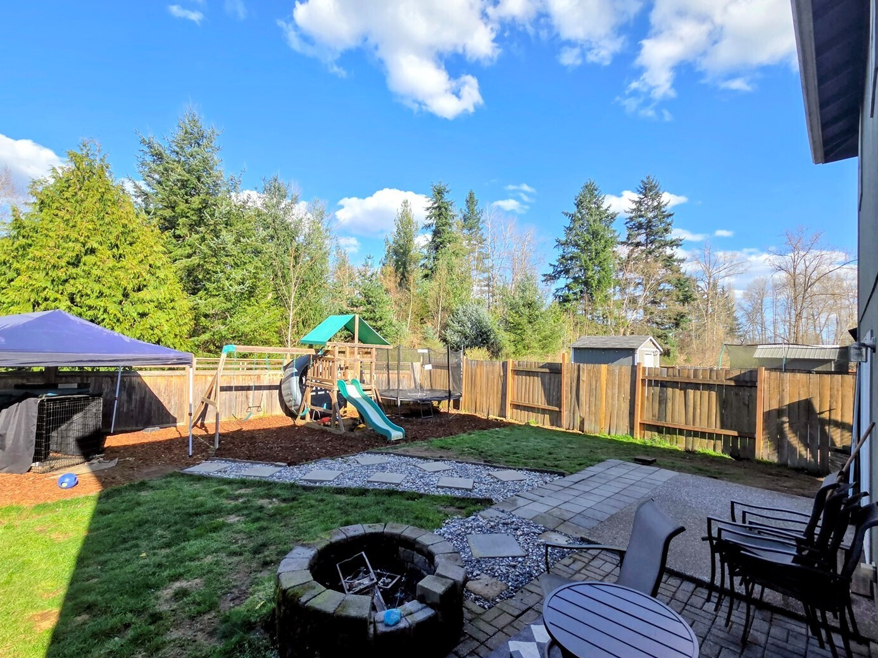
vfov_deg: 81.7
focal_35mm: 15
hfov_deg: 98.1
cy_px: 336
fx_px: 380
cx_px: 426
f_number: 2.2
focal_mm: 2.2
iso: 50
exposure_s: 1/1038
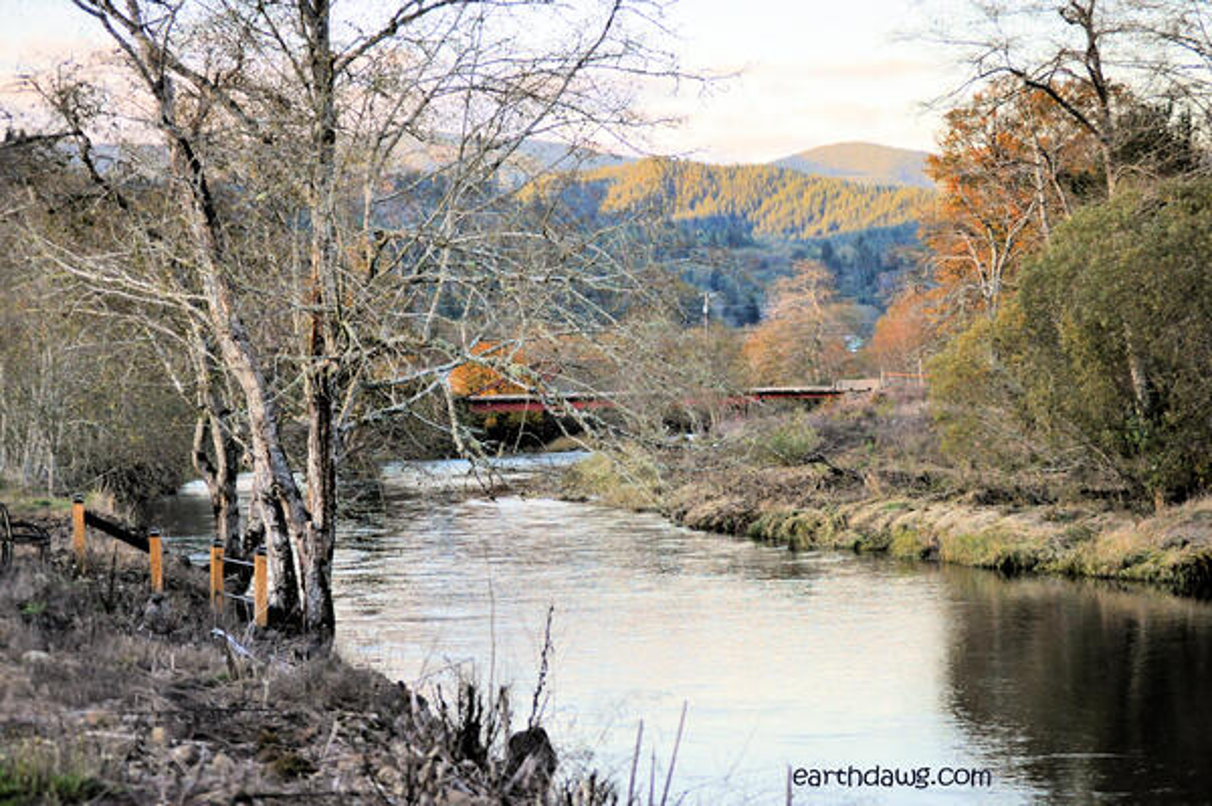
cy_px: 403
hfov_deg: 24.6
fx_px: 2775
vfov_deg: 16.5
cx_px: 606
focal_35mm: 82
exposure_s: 1/500
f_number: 4.2
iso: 900
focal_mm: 55
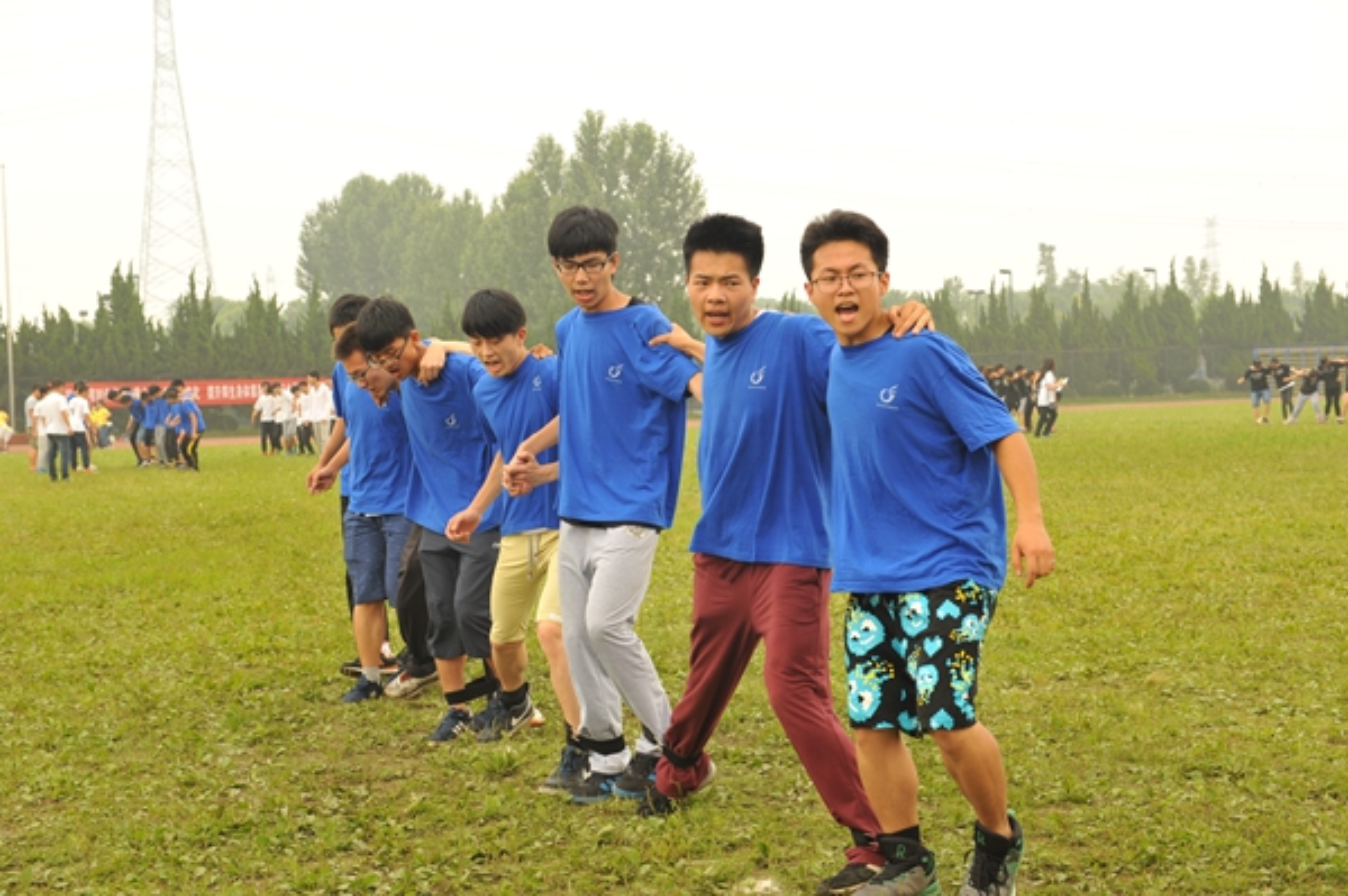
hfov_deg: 39.6
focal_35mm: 50
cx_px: 674
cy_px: 448
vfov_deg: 26.9
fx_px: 1871
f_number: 6.3
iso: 320
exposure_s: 1/320
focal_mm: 50
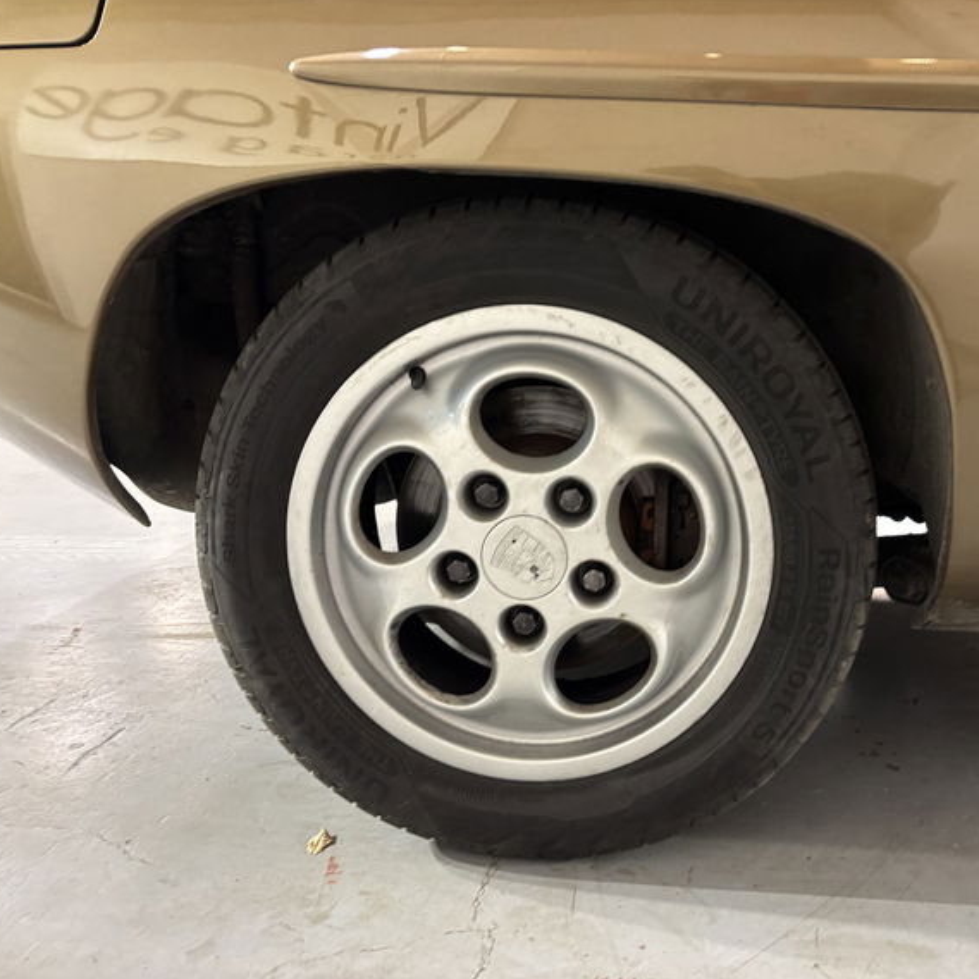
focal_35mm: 31
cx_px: 607
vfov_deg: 52.5
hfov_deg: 52.0
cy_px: 485
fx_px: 992
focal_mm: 5.96
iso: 400
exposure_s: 1/33
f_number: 1.6
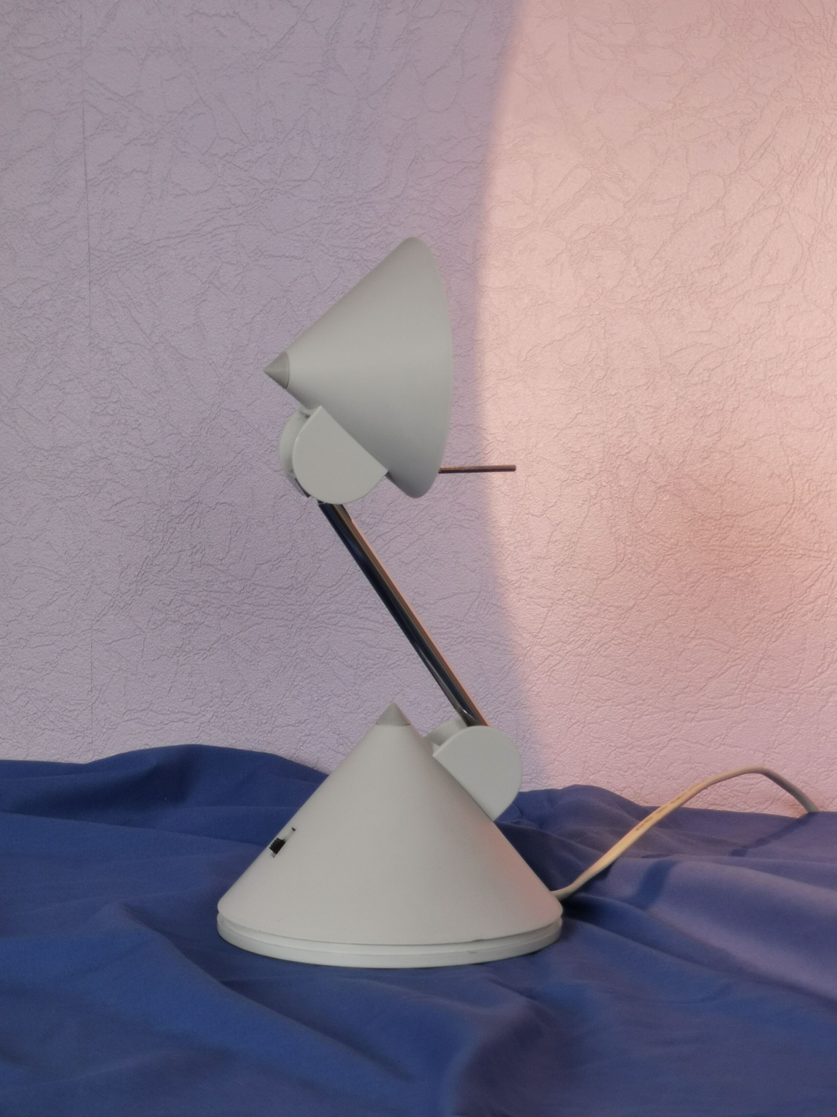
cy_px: 582
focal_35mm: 90
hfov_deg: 16.4
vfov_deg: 21.8
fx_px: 2902
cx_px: 429
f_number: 2.4
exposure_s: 1/50
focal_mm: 7.48
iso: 100
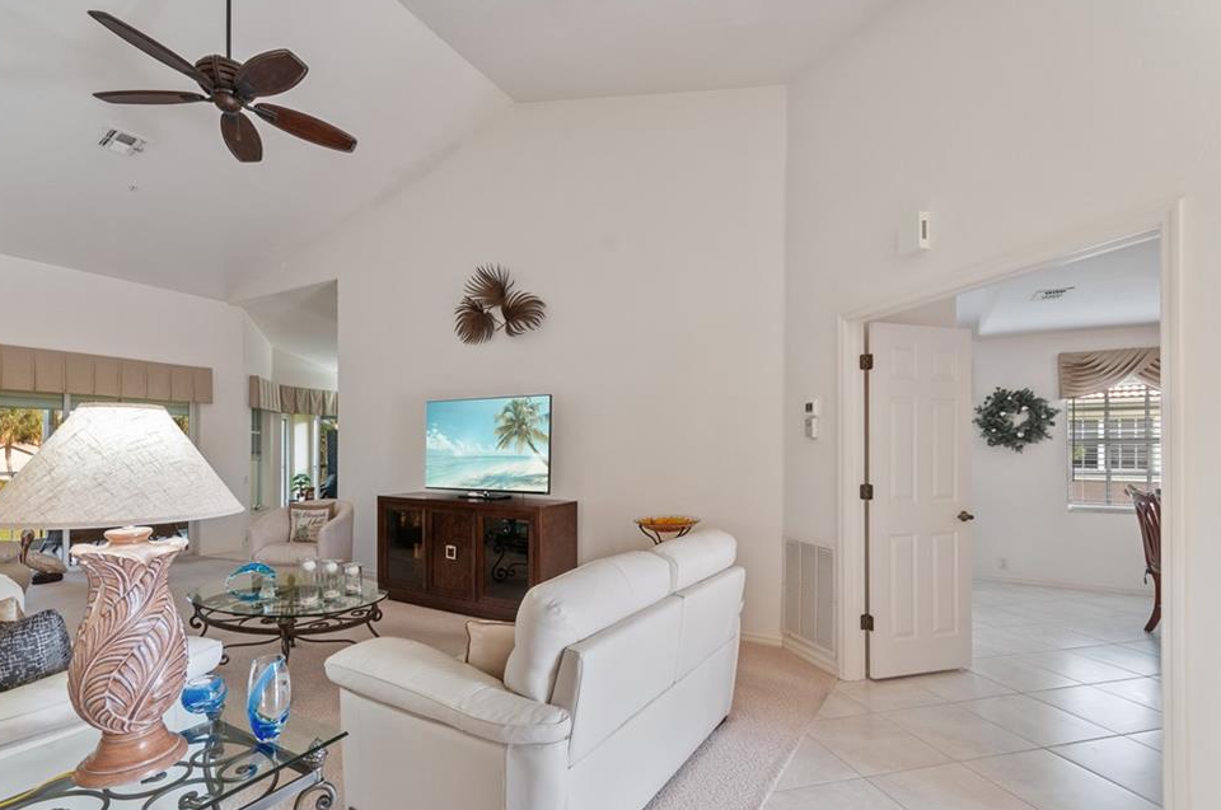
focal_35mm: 16
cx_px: 575
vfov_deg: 73.5
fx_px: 542
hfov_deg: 96.7
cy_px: 419
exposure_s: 1/4
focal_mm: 10
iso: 200
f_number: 8
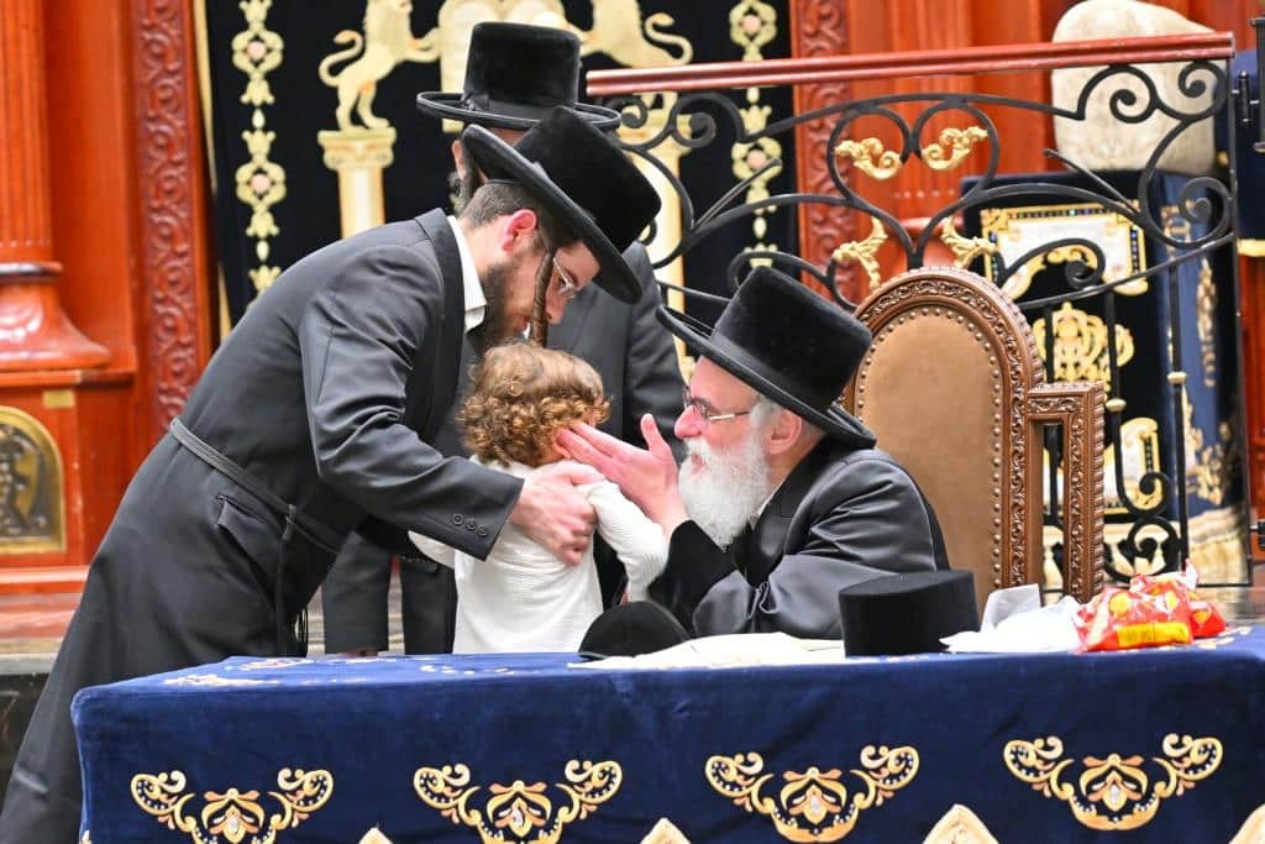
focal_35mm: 144
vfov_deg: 9.5
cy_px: 422
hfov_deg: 14.2
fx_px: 5060
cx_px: 632
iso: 500
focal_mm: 96
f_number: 4
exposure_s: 1/160
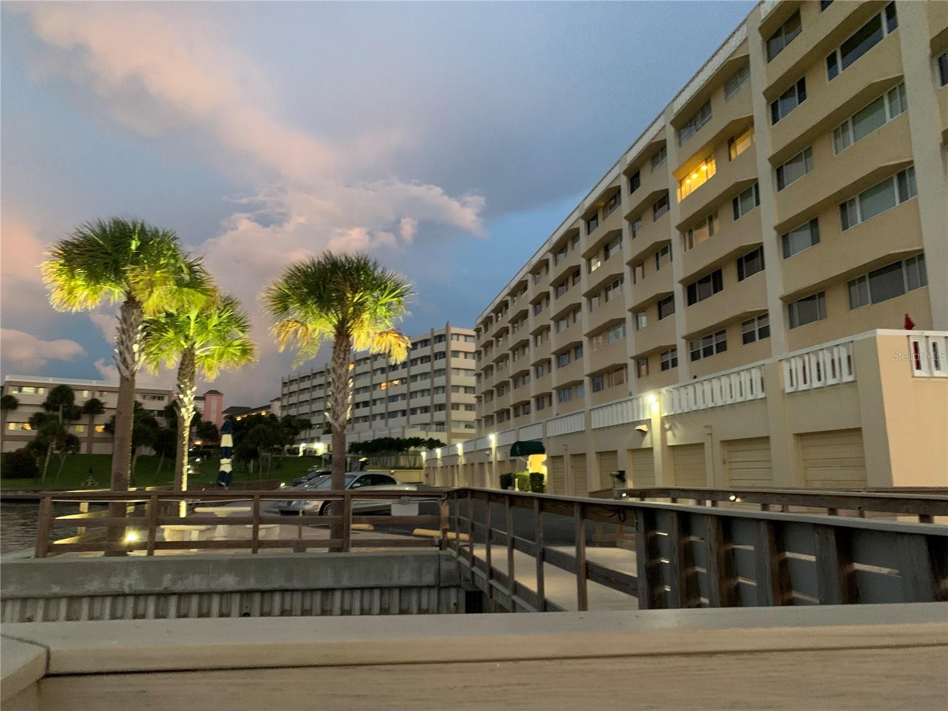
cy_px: 356
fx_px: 712
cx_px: 474
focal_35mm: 26
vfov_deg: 53.1
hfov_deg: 67.3
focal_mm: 4.25
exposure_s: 1/30
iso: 640
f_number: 1.8
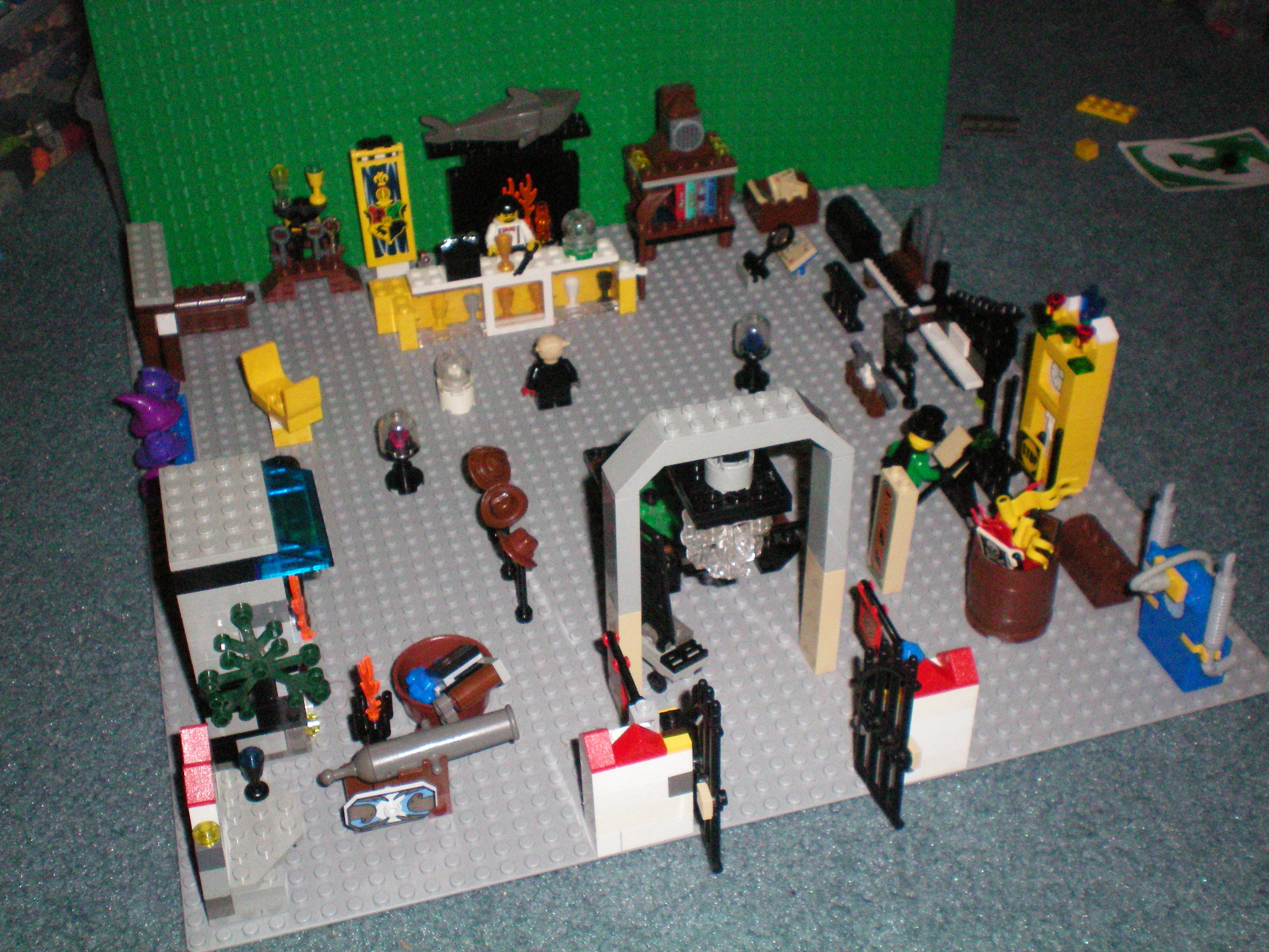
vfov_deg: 32.9
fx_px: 1613
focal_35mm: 44
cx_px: 634
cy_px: 476
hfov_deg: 42.9
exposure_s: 1/60
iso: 400
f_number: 4.9
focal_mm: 7.4
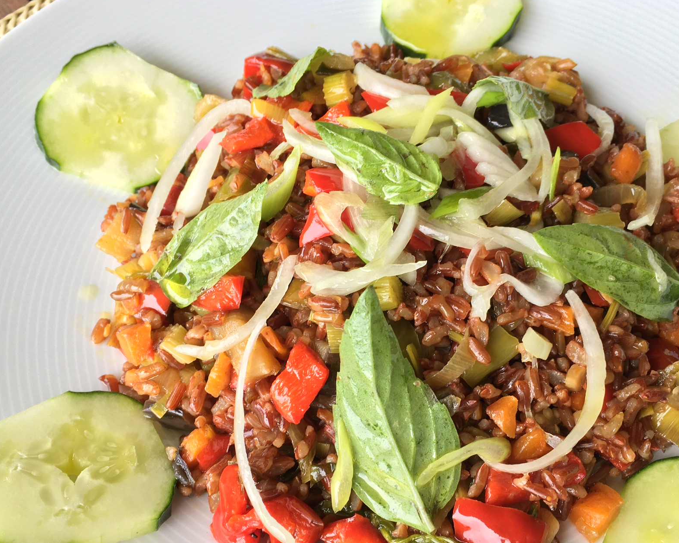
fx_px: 743
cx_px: 394
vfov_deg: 40.0
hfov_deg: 48.9
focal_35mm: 37
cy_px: 321
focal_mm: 4.15
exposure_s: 1/100
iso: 25
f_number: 2.2
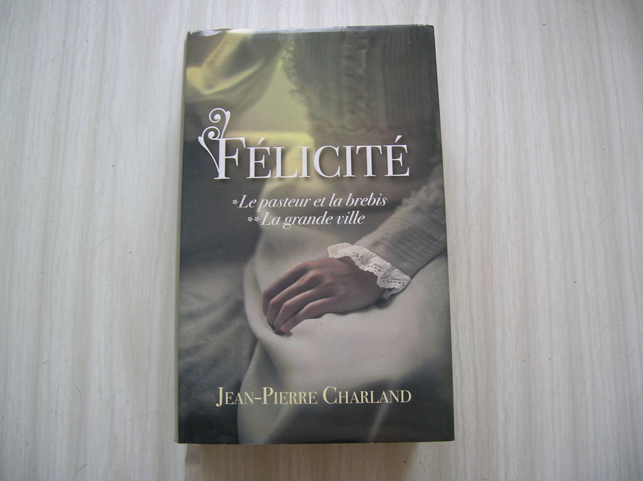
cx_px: 322
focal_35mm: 34
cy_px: 240
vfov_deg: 41.7
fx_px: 631
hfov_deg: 54.0
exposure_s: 1/22
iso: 50
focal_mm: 5.7
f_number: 2.9
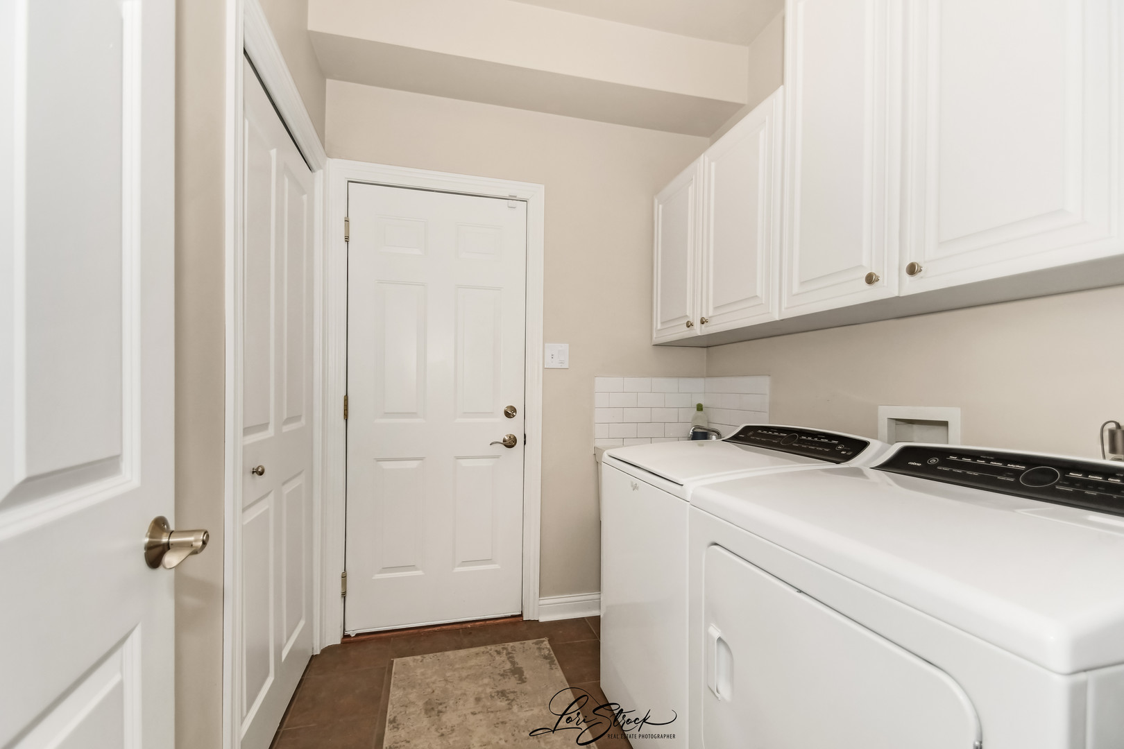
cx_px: 562
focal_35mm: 15
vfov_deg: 77.3
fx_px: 468
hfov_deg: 100.4
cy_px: 374
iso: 400
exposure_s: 1/1250
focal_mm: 10
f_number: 8
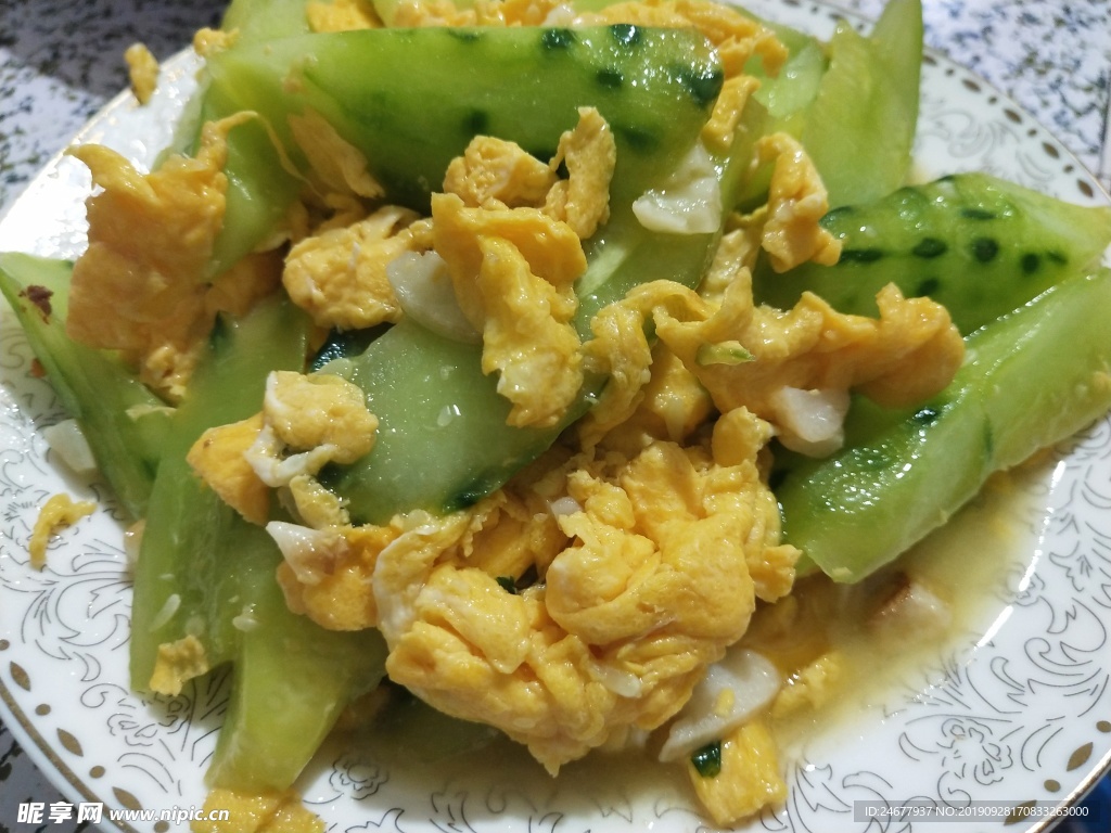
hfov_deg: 60.0
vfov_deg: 46.8
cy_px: 416
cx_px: 556
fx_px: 963
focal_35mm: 30
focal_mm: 3.95
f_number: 1.8
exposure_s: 1/33.3
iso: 357
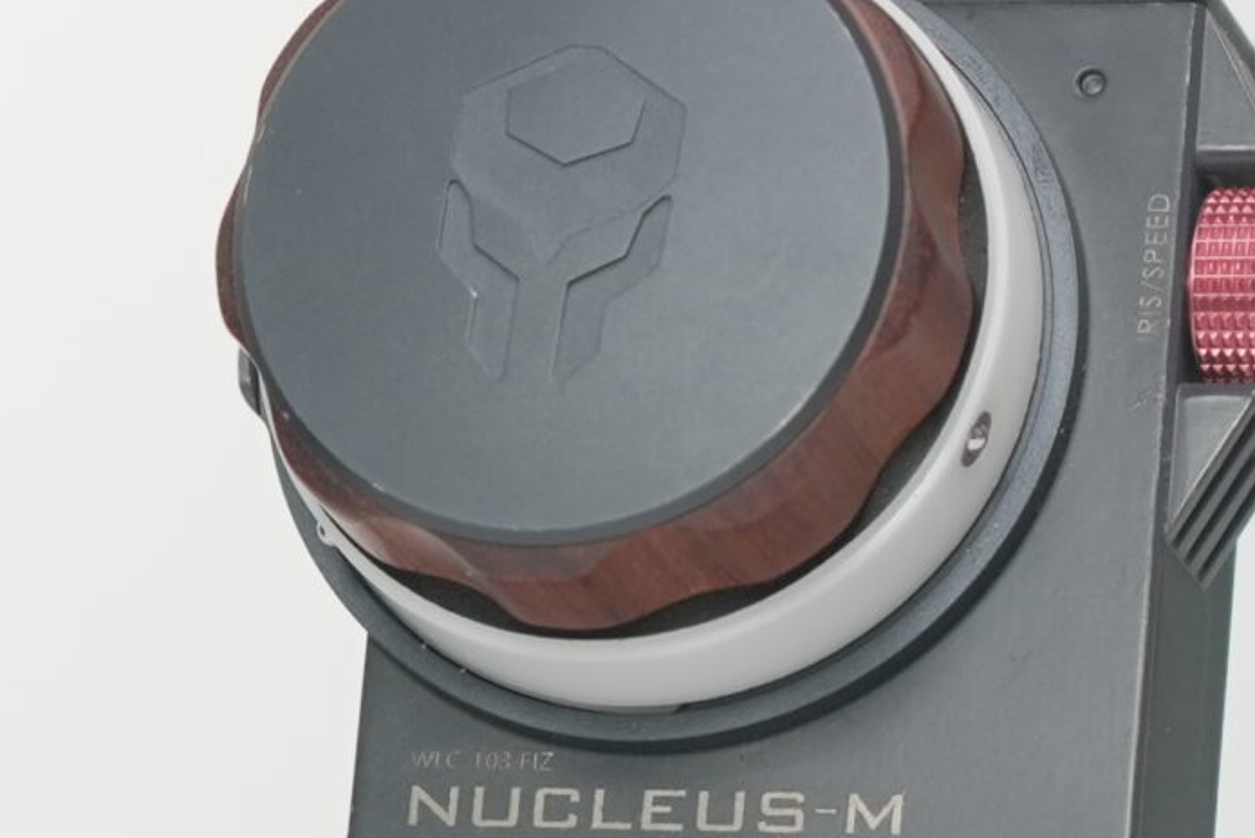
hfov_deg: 5.3
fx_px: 13496
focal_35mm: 387
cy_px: 215
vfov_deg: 3.6
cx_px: -540
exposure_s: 1/500
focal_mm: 105
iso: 1600
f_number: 5.6
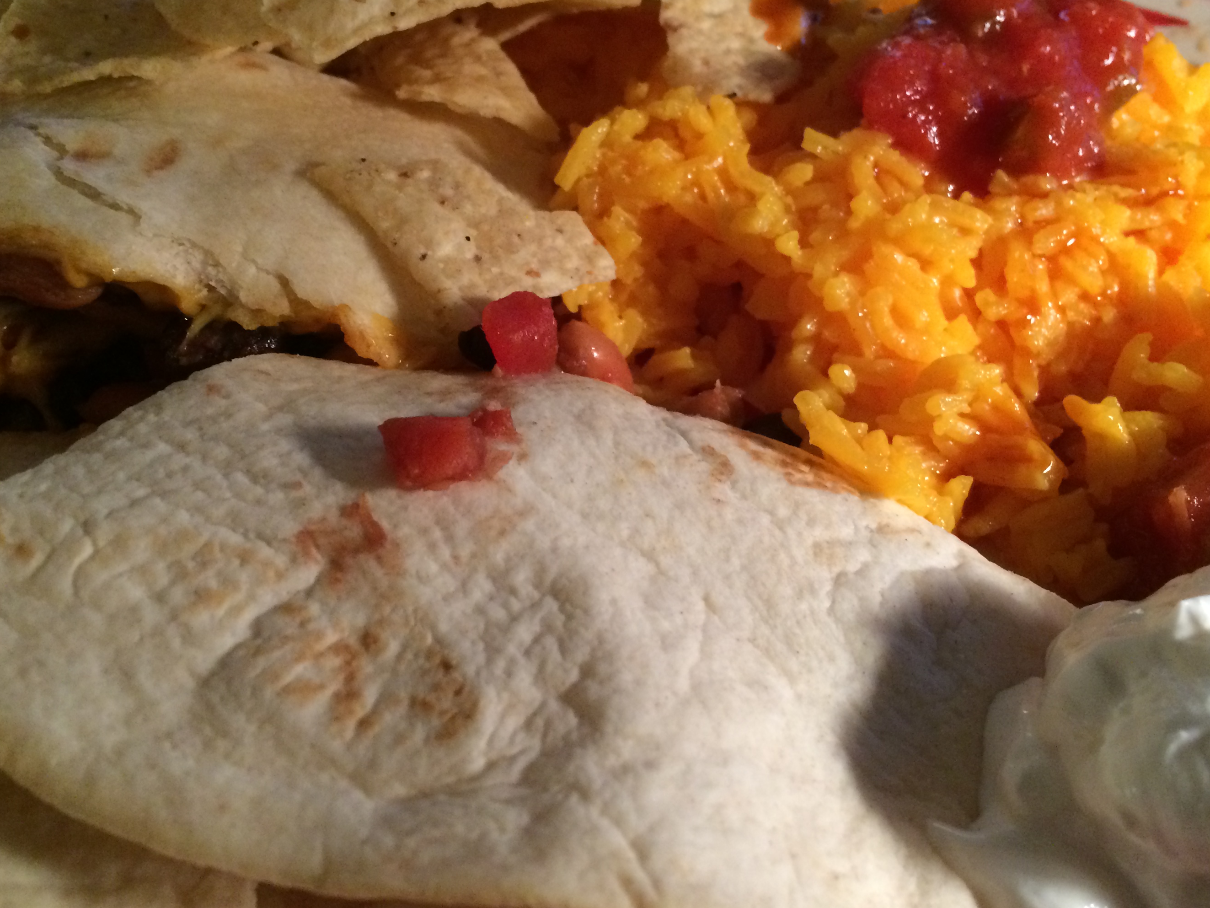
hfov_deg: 50.1
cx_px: 595
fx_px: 1293
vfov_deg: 38.6
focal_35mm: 37
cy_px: 382
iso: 250
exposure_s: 1/30
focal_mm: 4.12
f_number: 2.2
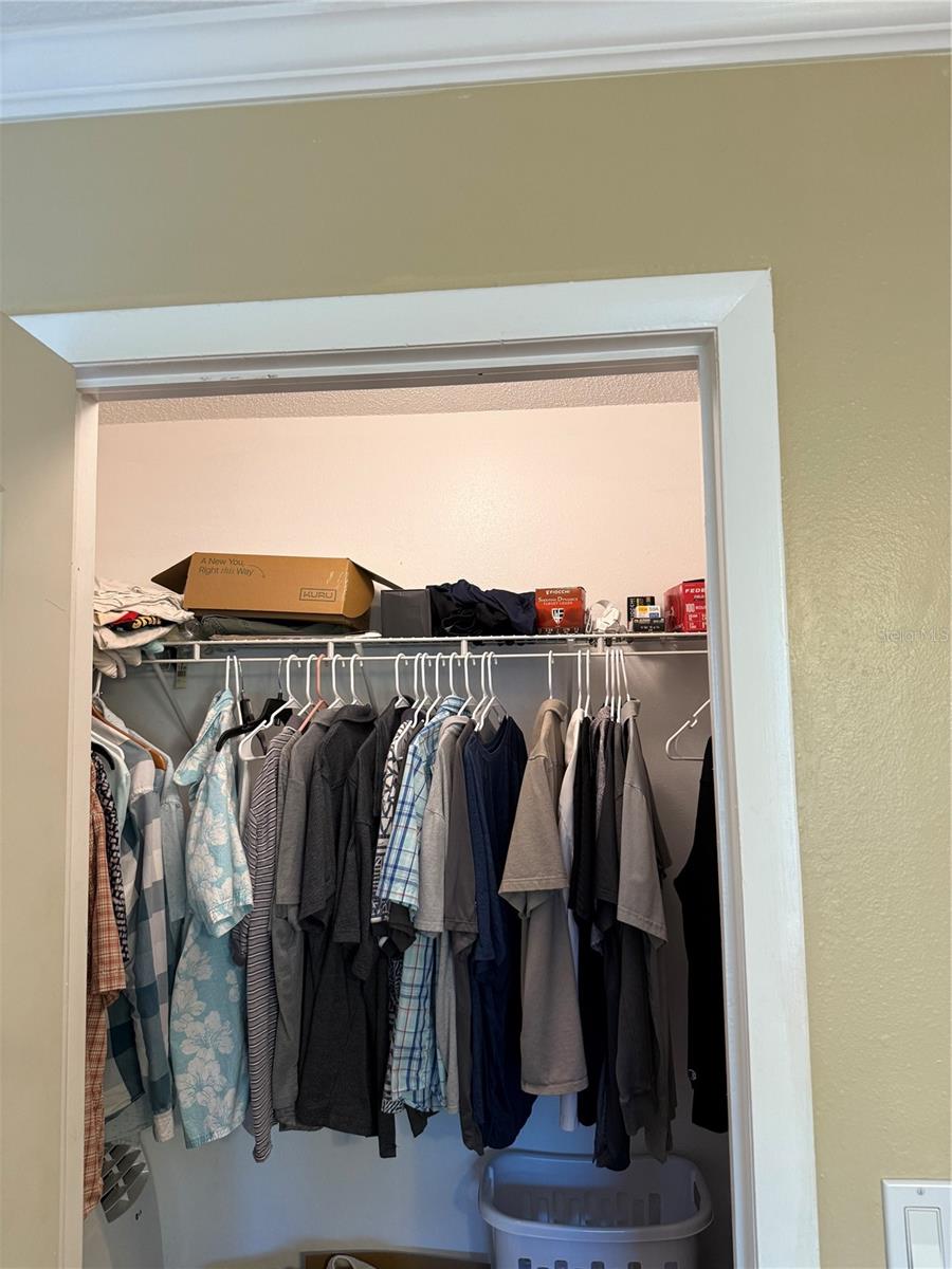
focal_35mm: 24
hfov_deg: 56.8
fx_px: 880
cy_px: 634
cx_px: 476
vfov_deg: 71.6
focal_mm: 6.76
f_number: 1.78
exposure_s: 1/60
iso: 250
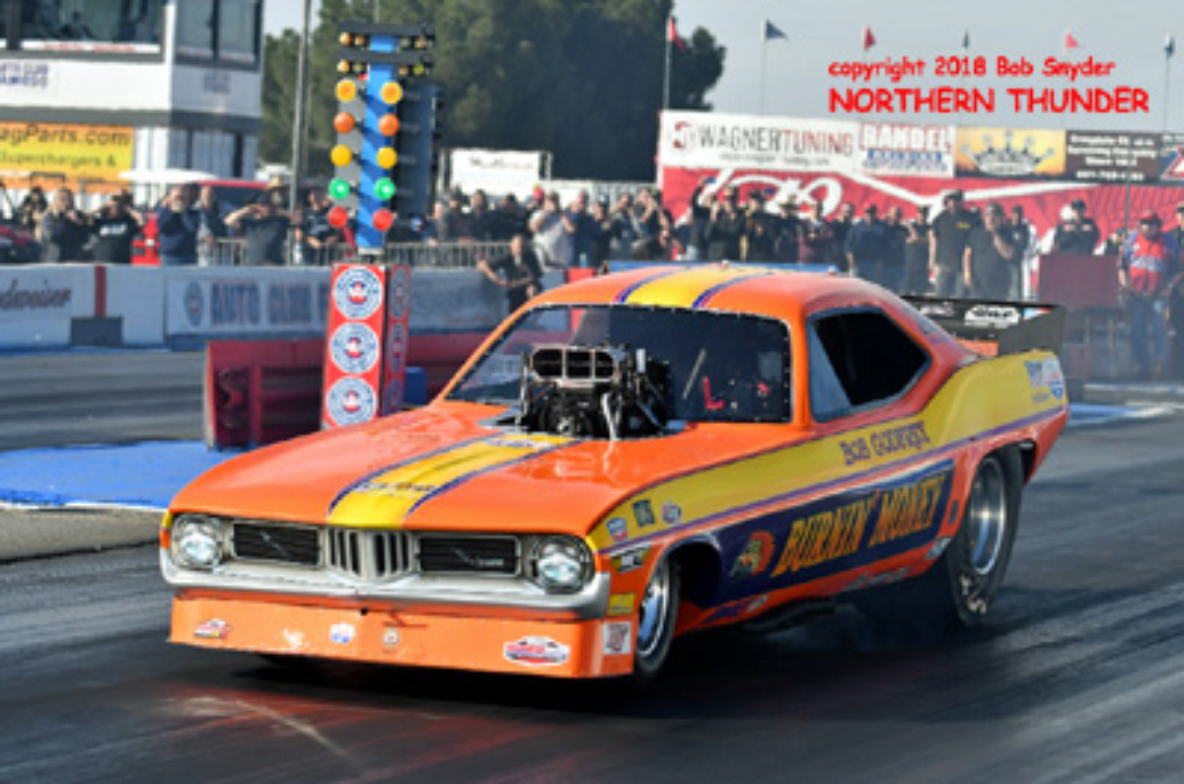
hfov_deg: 19.5
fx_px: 3446
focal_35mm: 105
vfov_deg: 13.0
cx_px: 592
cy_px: 392
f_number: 5.6
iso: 160
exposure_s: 1/2000
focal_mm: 70
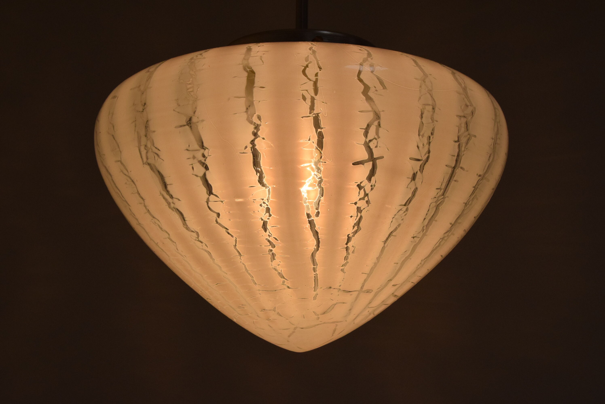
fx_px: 1211
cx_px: 302
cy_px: 202
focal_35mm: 72
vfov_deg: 19.0
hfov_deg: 28.1
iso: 1600
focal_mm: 48
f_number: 11
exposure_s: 1/500
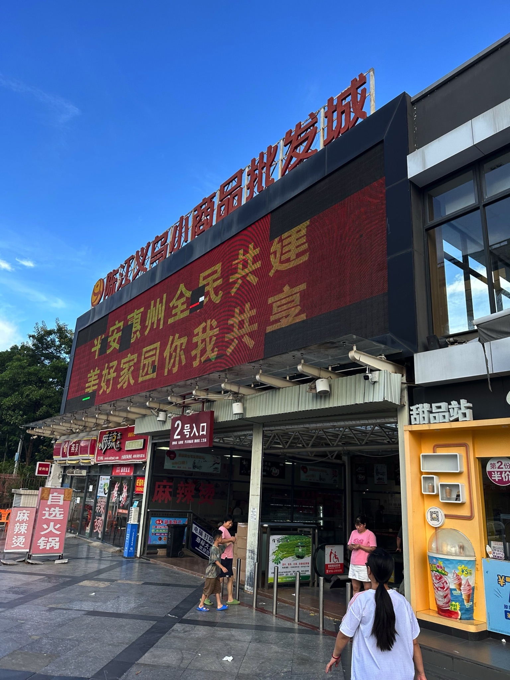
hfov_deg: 56.8
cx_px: 255
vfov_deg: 71.6
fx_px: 471
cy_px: 340
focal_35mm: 24
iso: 100
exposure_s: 1/903
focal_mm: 6.86
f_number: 1.78
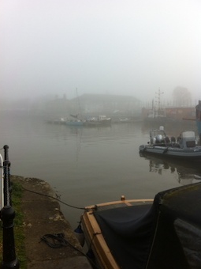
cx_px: 99
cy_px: 134
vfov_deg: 51.4
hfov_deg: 39.7
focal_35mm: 36
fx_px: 279
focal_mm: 3.85
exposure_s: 1/754
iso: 80
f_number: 2.8
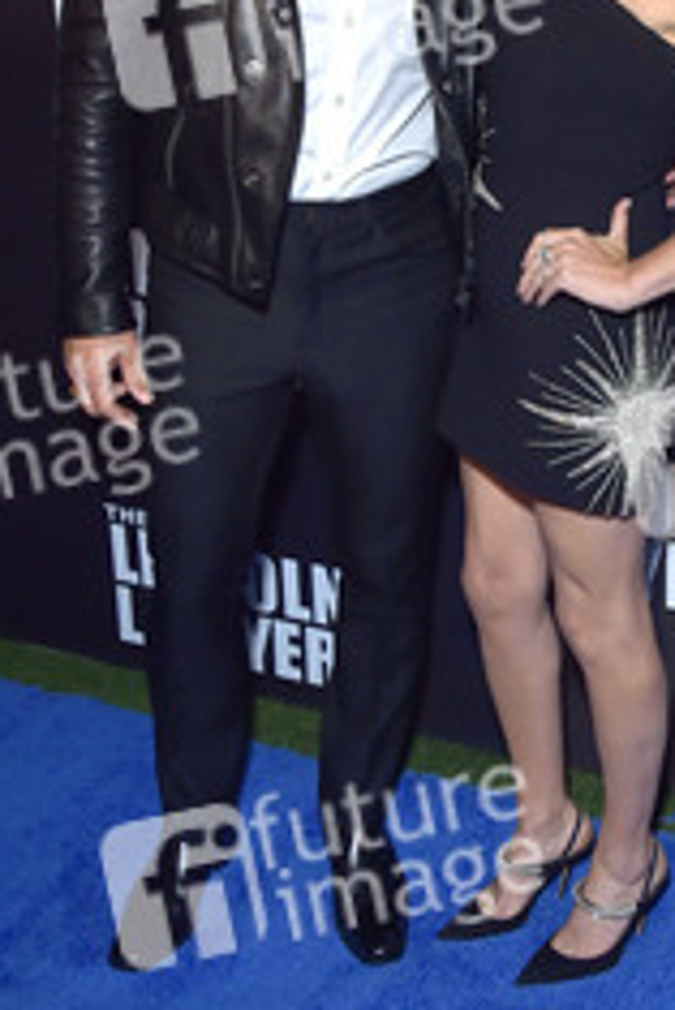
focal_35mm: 51
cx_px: 449
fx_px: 1432
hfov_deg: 26.4
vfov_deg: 37.7
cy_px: 223
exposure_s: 1/200
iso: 800
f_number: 6.3
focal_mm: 30
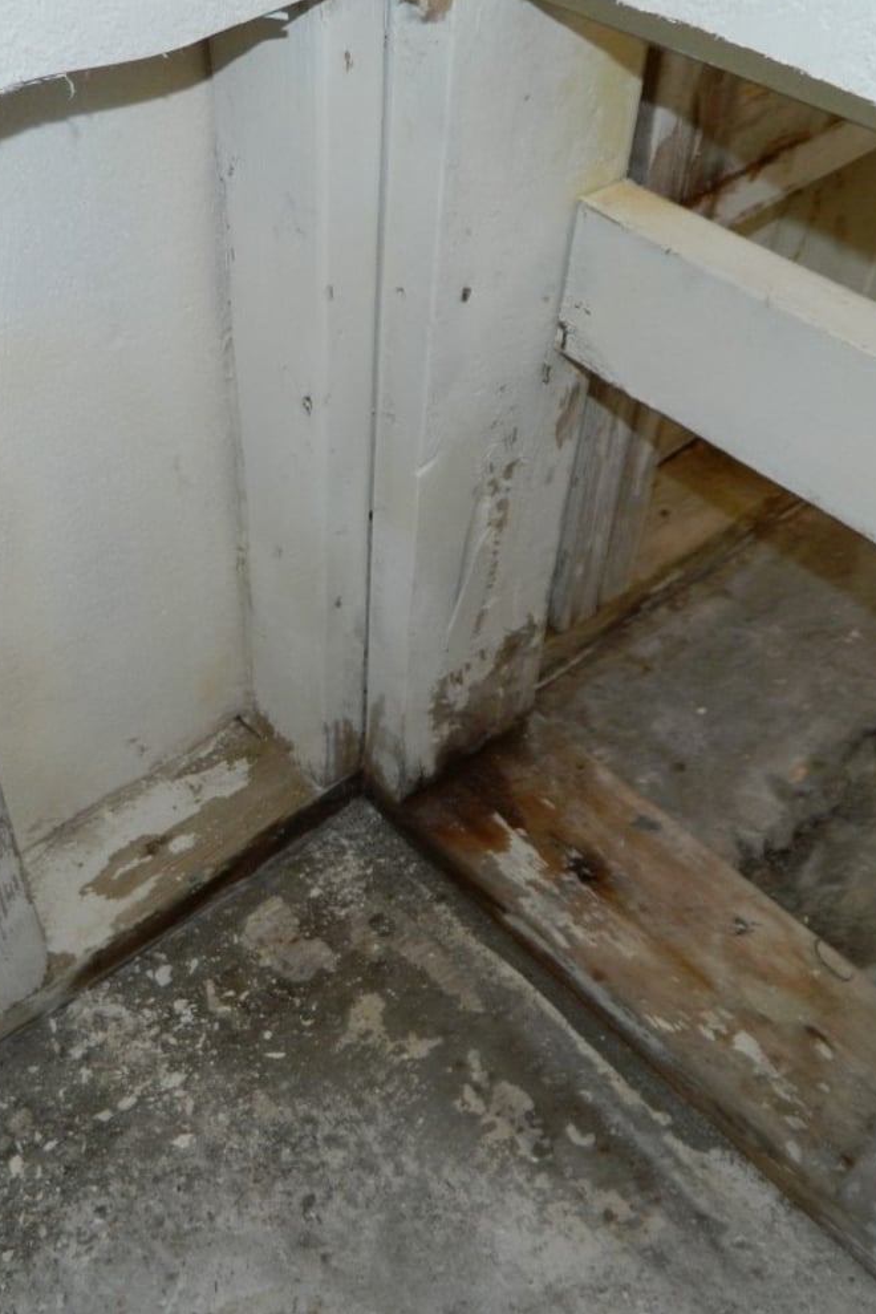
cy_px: 653
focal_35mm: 35
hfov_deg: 37.3
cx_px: 271
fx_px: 1277
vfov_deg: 54.4
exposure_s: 1/30
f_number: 3.1
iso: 200
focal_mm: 4.5
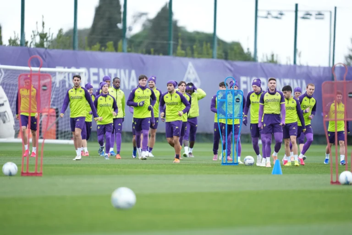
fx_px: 3911
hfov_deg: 5.2
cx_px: 176
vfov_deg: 3.4
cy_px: 118
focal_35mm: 400
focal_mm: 400
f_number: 2.8
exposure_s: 1/1600
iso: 800
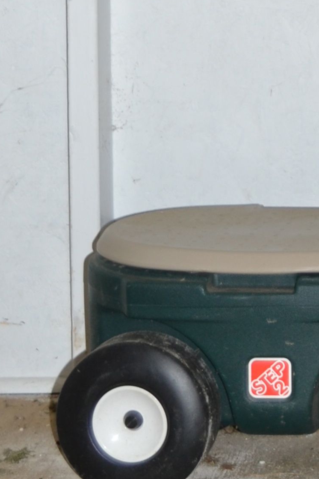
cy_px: -285
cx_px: 573
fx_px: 2299
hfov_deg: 7.7
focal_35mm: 173
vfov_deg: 11.3
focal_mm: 28
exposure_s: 1/60
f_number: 4.5
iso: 200
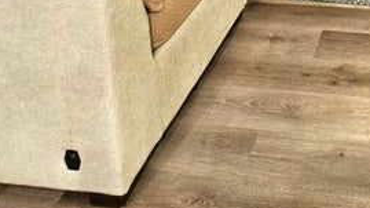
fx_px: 441
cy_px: -201
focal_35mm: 45
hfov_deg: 40.5
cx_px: 361
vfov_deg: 18.3
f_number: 2.2
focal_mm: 2.2
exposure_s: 1/24
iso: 640
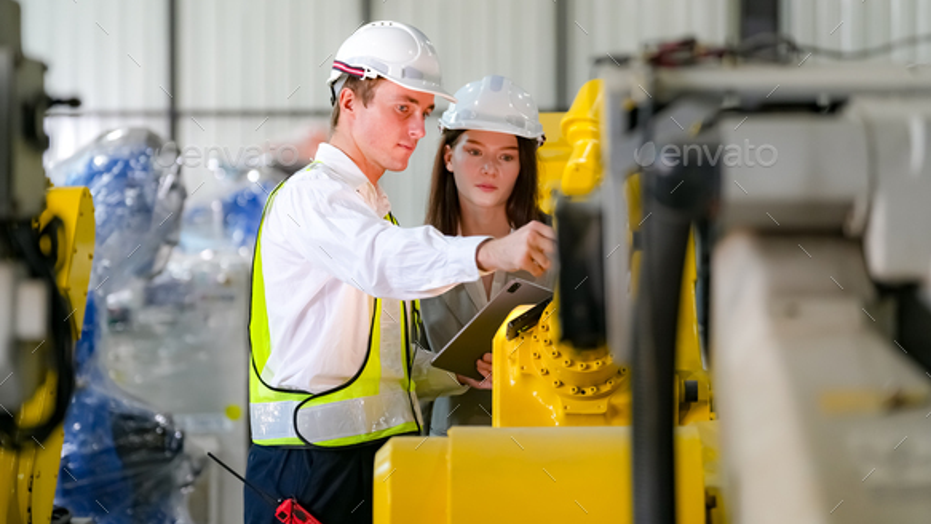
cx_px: 462
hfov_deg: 20.2
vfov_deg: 11.4
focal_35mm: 106
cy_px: 229
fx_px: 2617
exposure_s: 1/202
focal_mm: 100
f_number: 2.8
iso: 800
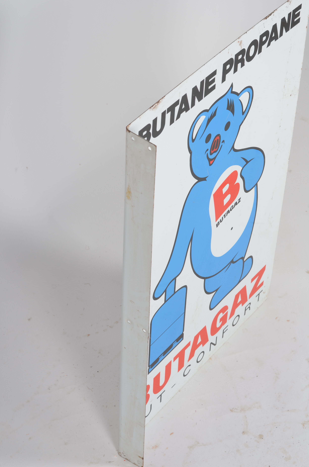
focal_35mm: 75
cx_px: 154
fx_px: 970
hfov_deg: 18.1
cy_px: 234
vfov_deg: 27.0
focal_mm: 50
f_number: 11
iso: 100
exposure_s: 1/125
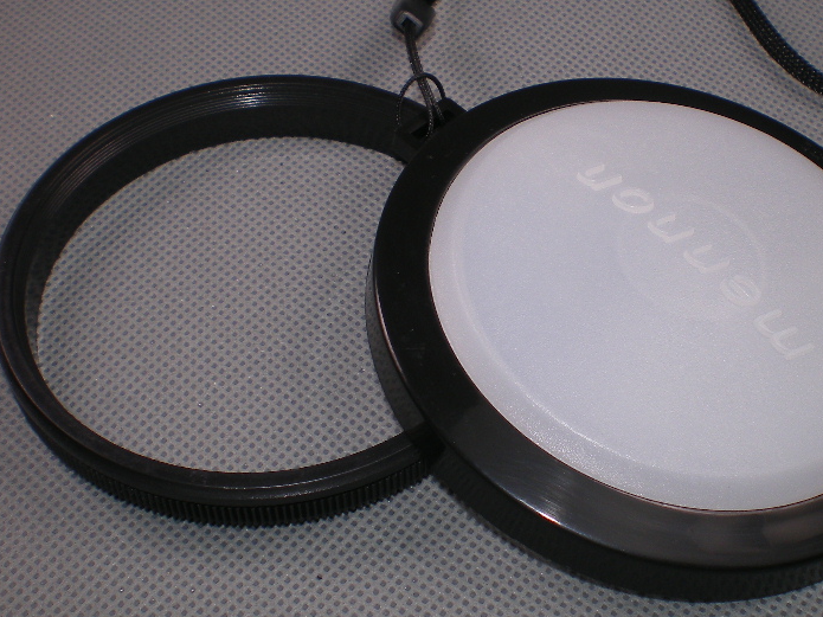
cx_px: 477
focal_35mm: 56
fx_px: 1331
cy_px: 208
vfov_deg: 26.0
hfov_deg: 34.3
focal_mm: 6.3
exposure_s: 1/100
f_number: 4.6
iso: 64
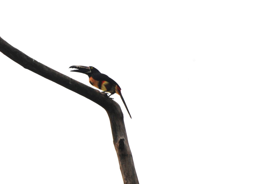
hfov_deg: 4.6
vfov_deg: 3.1
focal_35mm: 450
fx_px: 3454
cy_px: 92
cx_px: 138
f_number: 16
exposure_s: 1/160
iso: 400
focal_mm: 300
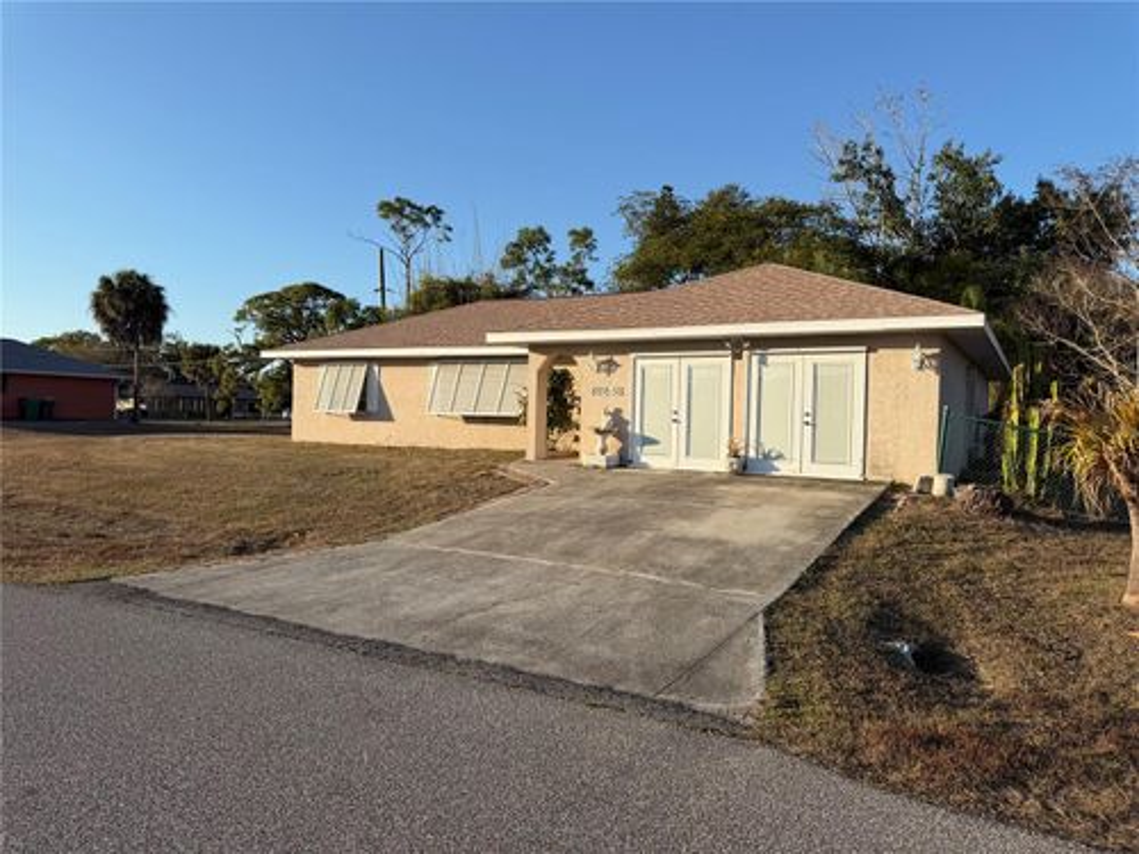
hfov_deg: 71.6
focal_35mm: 24
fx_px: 790
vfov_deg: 56.8
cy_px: 427
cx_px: 570
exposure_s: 1/3759
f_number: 1.78
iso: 80
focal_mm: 6.76
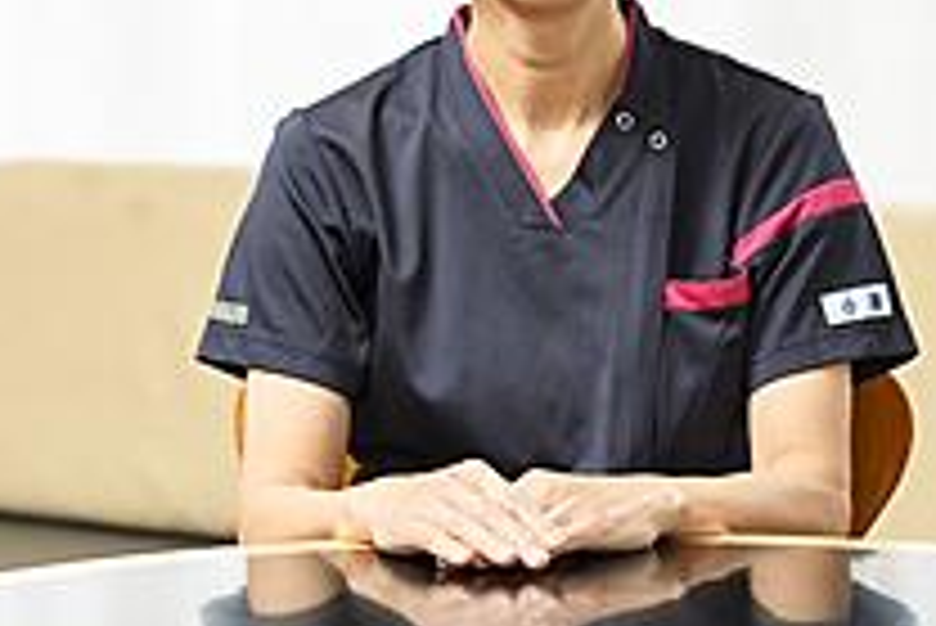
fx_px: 4345
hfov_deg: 12.3
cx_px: 428
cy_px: 83
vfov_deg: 8.2
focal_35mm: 167
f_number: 2.8
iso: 200
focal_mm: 58
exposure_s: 1/125
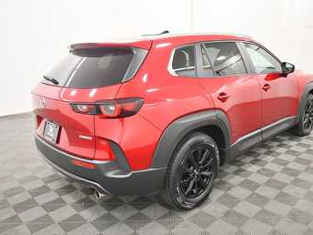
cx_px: 177
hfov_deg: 63.2
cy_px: 119
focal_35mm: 28
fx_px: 253
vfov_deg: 49.7
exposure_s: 1/125
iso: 2000
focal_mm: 17
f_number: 5.3
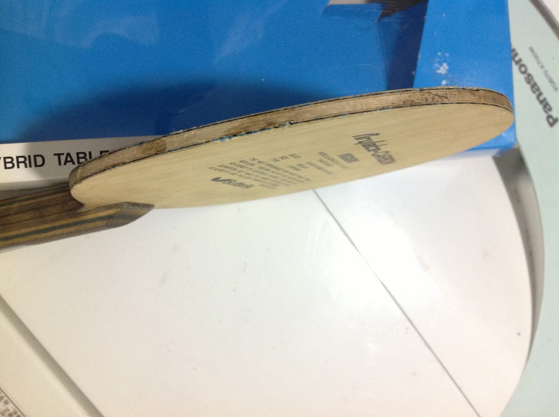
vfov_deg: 40.6
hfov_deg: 52.7
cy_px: 208
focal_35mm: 35
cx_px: 280
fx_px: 564
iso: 160
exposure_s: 1/17
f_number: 2.4
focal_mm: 4.28
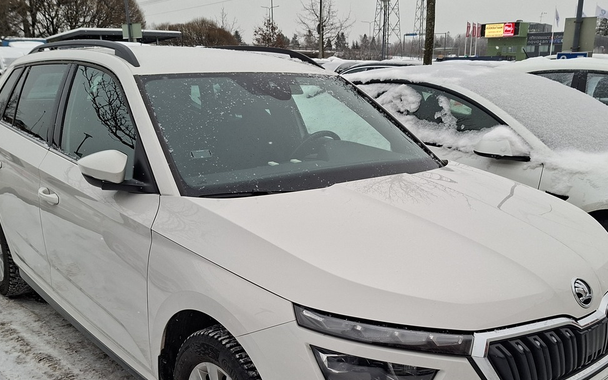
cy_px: 275
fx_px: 596
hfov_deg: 53.9
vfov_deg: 34.7
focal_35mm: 36
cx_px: 330
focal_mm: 5.54
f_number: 1.8
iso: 50
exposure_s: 1/365
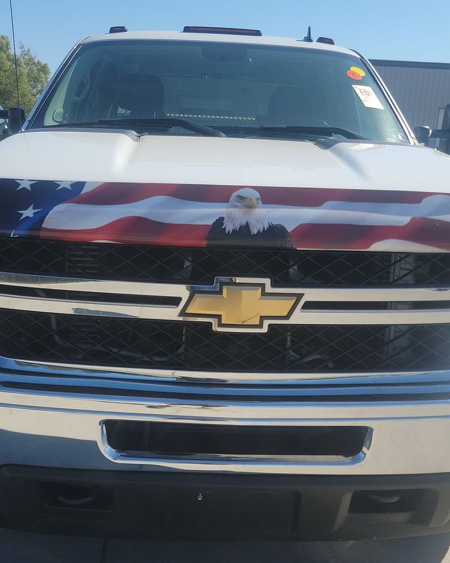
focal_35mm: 41
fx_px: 683
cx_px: 225
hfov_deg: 36.5
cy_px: 326
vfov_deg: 44.6
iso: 50
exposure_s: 1/1021
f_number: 1.8
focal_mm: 6.7
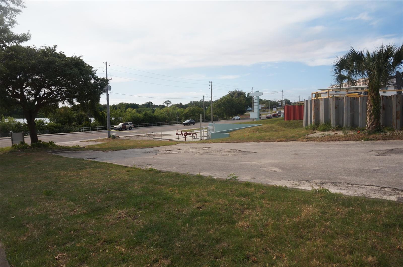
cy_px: 134
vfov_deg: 53.0
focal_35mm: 24
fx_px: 268
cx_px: 202
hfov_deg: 73.8
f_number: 5.6
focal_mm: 16
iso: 200
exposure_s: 1/1000
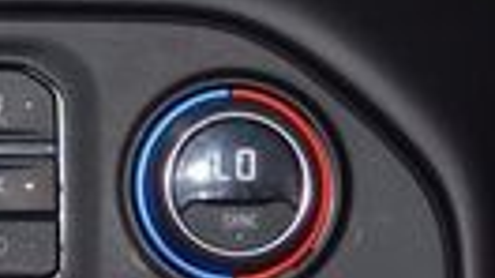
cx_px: -128
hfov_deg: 9.6
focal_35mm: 222
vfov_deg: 5.4
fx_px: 2906
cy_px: -178
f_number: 5.6
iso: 800
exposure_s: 1/125
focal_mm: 29
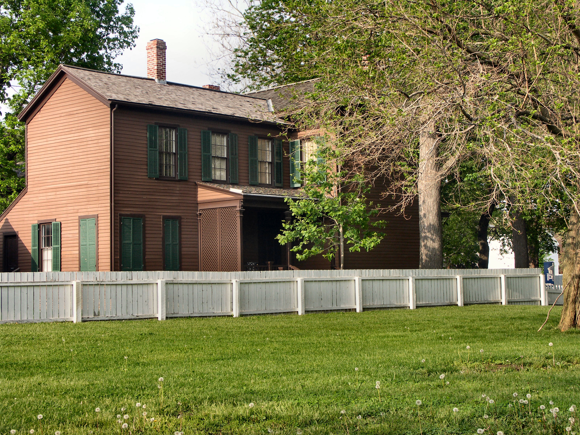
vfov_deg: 21.3
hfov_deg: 28.2
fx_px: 1156
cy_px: 216
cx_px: 292
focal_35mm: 69
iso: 50
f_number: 4.5
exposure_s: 1/200
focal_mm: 17.6
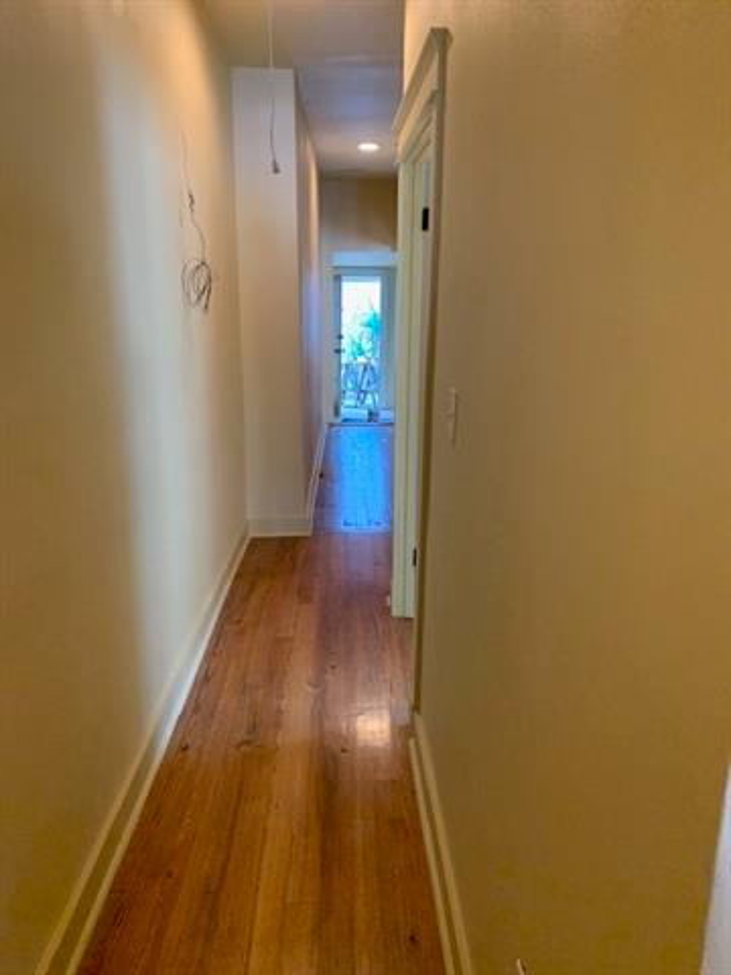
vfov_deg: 67.3
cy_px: 488
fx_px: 732
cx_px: 366
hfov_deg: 53.1
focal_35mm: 26
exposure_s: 1/60
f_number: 1.8
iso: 320
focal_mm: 4.25
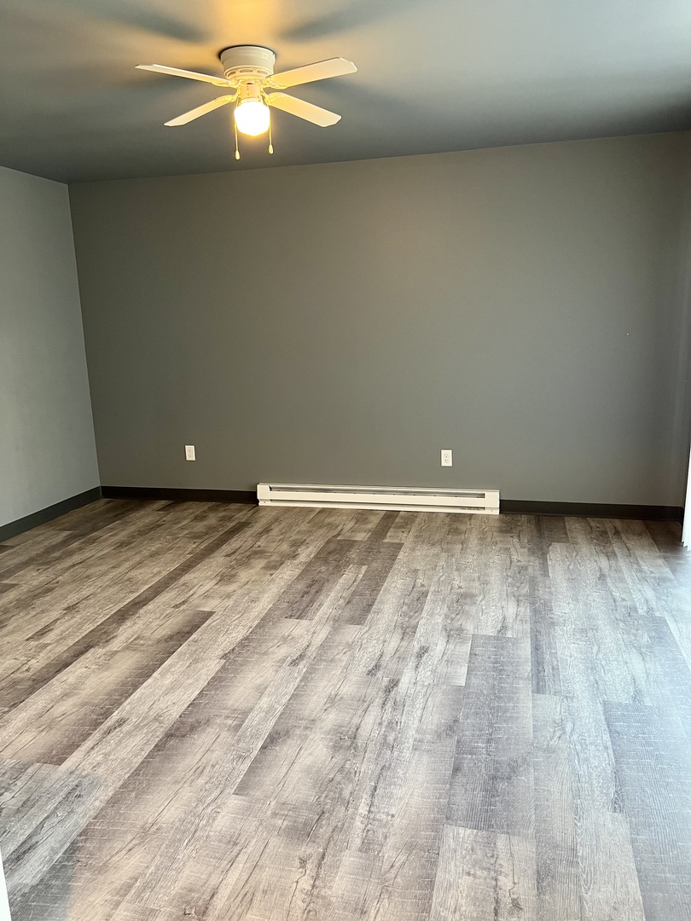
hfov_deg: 53.1
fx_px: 692
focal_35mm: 26
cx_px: 346
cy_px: 460
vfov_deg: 67.3
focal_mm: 5.7
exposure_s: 1/60
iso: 200
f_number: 1.5
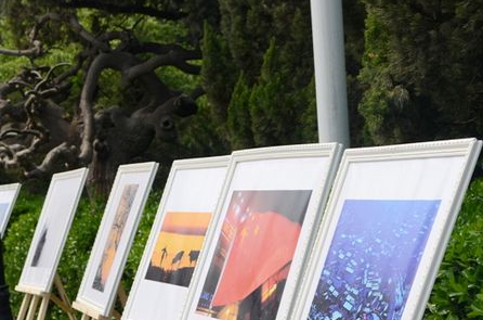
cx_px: 158
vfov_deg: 12.7
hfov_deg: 19.3
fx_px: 1419
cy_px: 302
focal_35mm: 106
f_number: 5.6
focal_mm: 35
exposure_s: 1/500
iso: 100
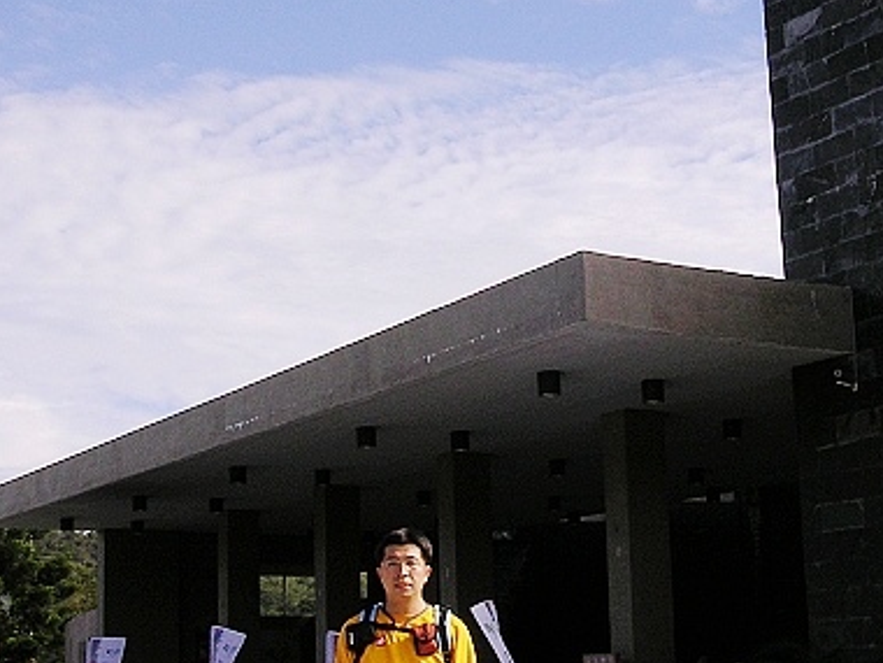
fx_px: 1531
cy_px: 314
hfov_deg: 32.0
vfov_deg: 24.4
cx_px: 562
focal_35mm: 60
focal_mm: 5.8
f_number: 5.6
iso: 100
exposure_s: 1/414
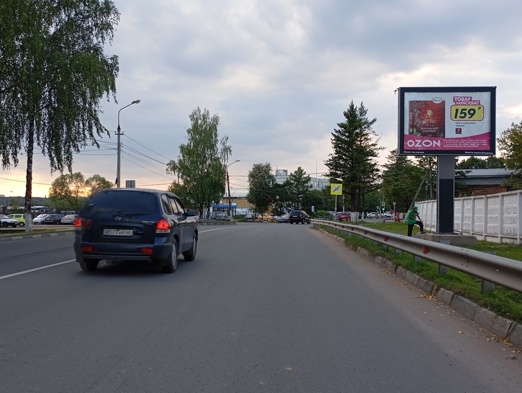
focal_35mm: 28
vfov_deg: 49.9
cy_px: 196
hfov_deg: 63.4
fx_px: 423
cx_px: 261
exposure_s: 1/115
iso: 100
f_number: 1.8
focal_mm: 4.27
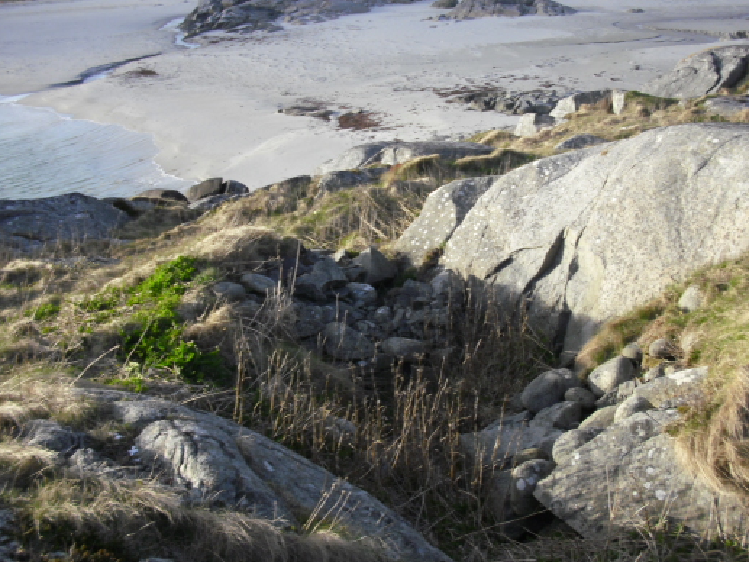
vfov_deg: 30.9
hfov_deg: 40.3
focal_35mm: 47
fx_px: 1017
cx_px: 445
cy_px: 256
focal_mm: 6.2
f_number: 8
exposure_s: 1/80
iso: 100
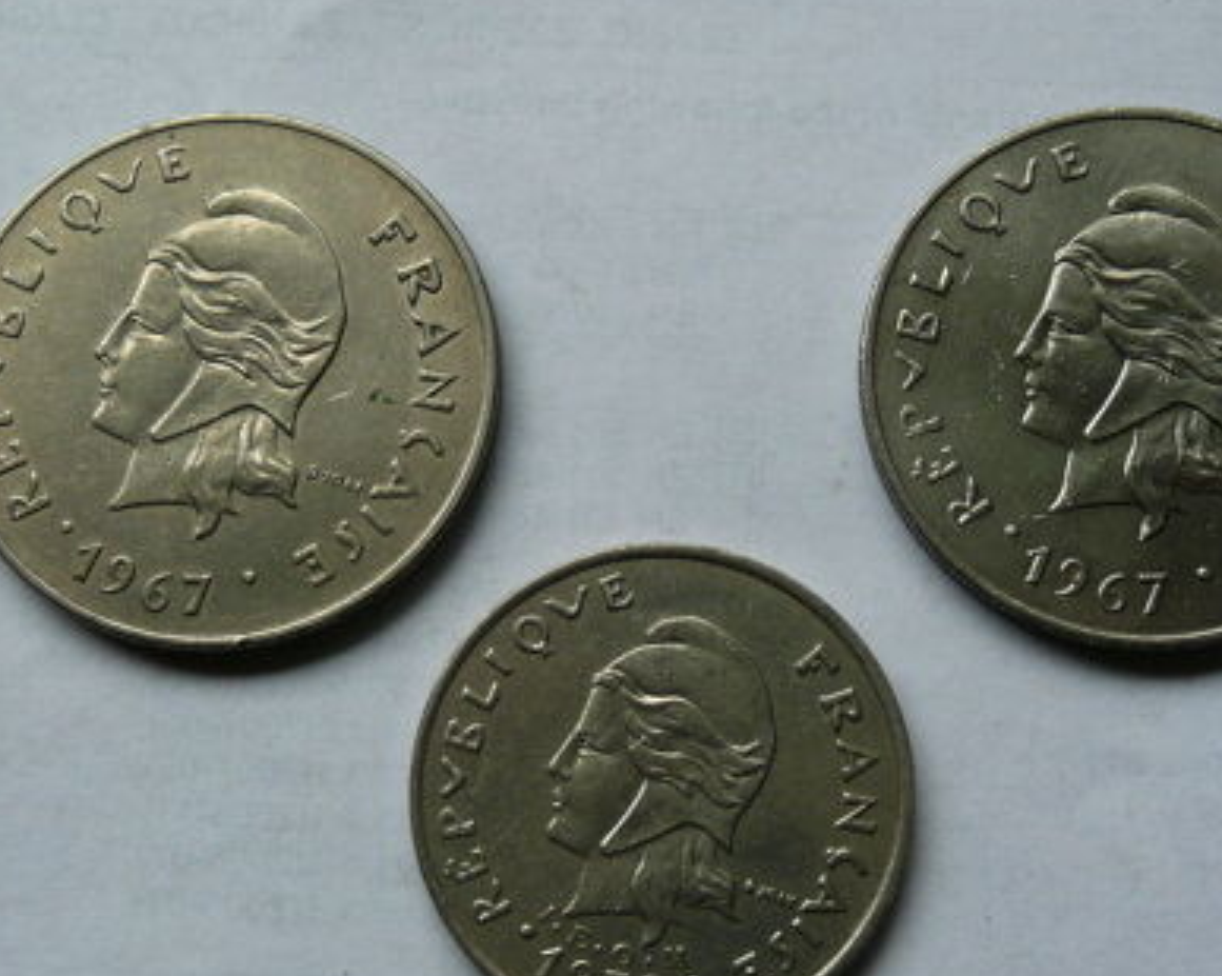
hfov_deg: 30.0
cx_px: 676
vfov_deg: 24.2
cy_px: 524
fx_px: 2277
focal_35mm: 63
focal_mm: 7
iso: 100
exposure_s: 1/125
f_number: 4
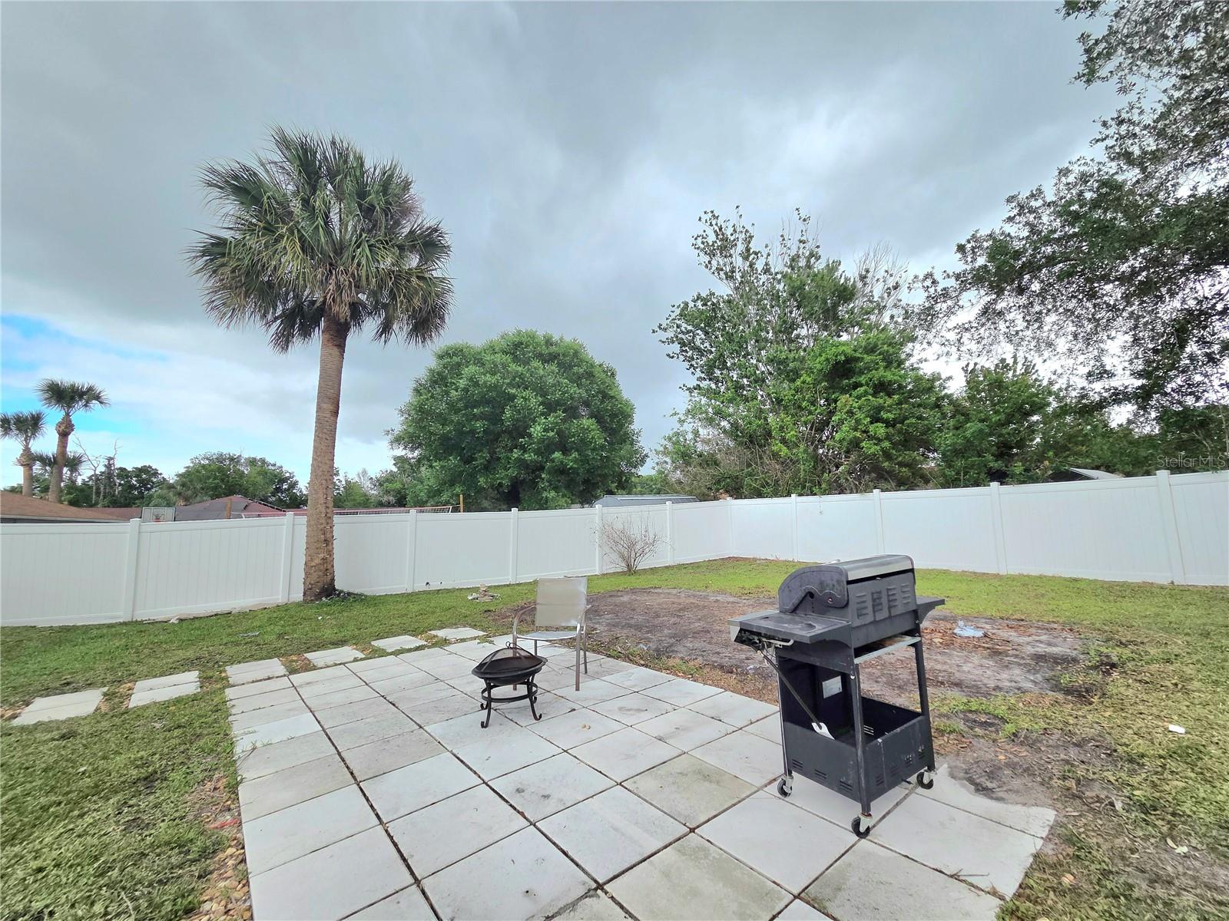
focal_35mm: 13
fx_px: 462
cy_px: 460
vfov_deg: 89.9
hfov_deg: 106.2
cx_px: 614
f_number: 2.2
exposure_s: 1/1429
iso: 50
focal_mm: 2.2
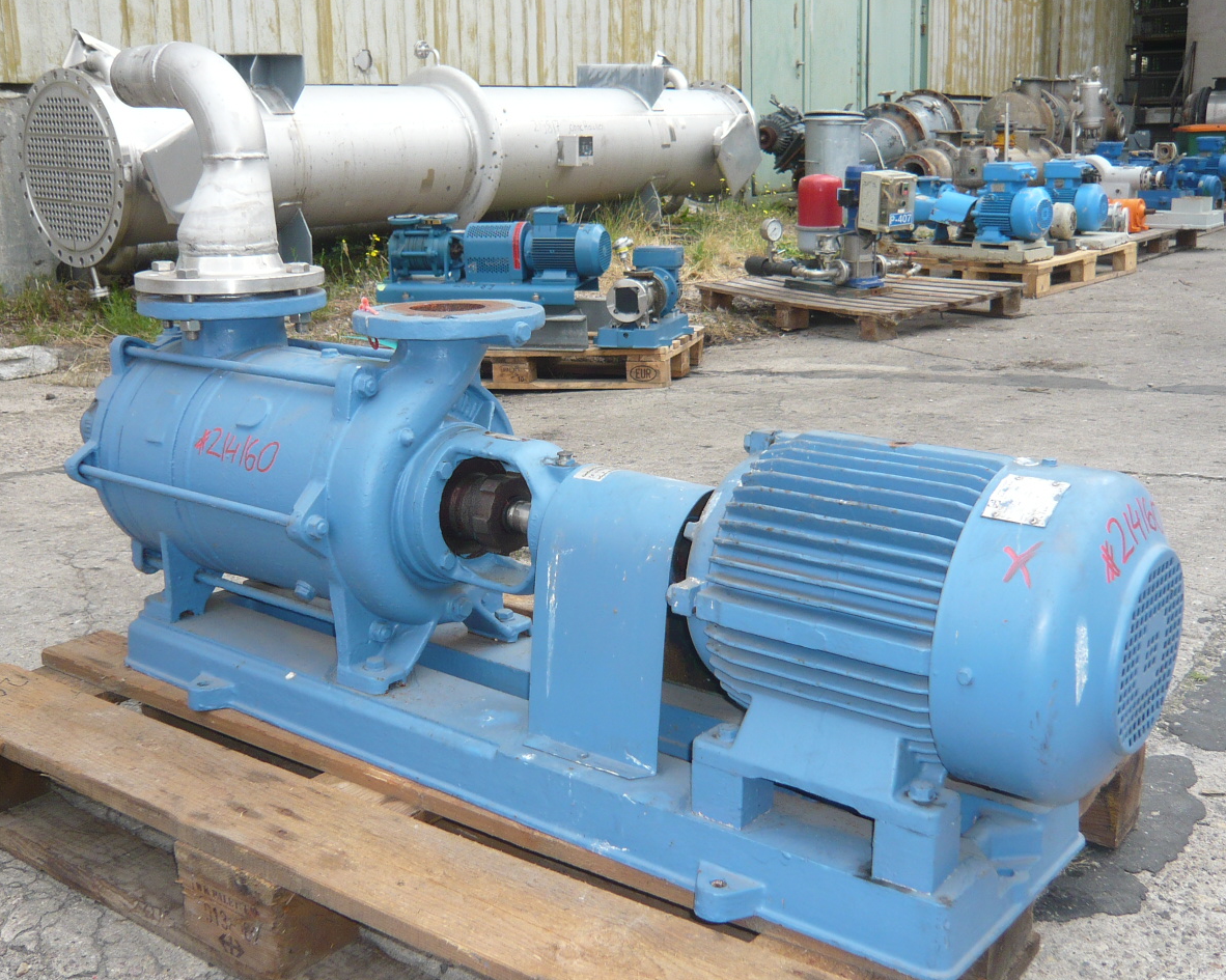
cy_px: 494
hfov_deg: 49.1
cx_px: 629
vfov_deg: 40.1
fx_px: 1342
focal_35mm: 37
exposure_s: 1/160
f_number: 2.8
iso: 100
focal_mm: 4.6
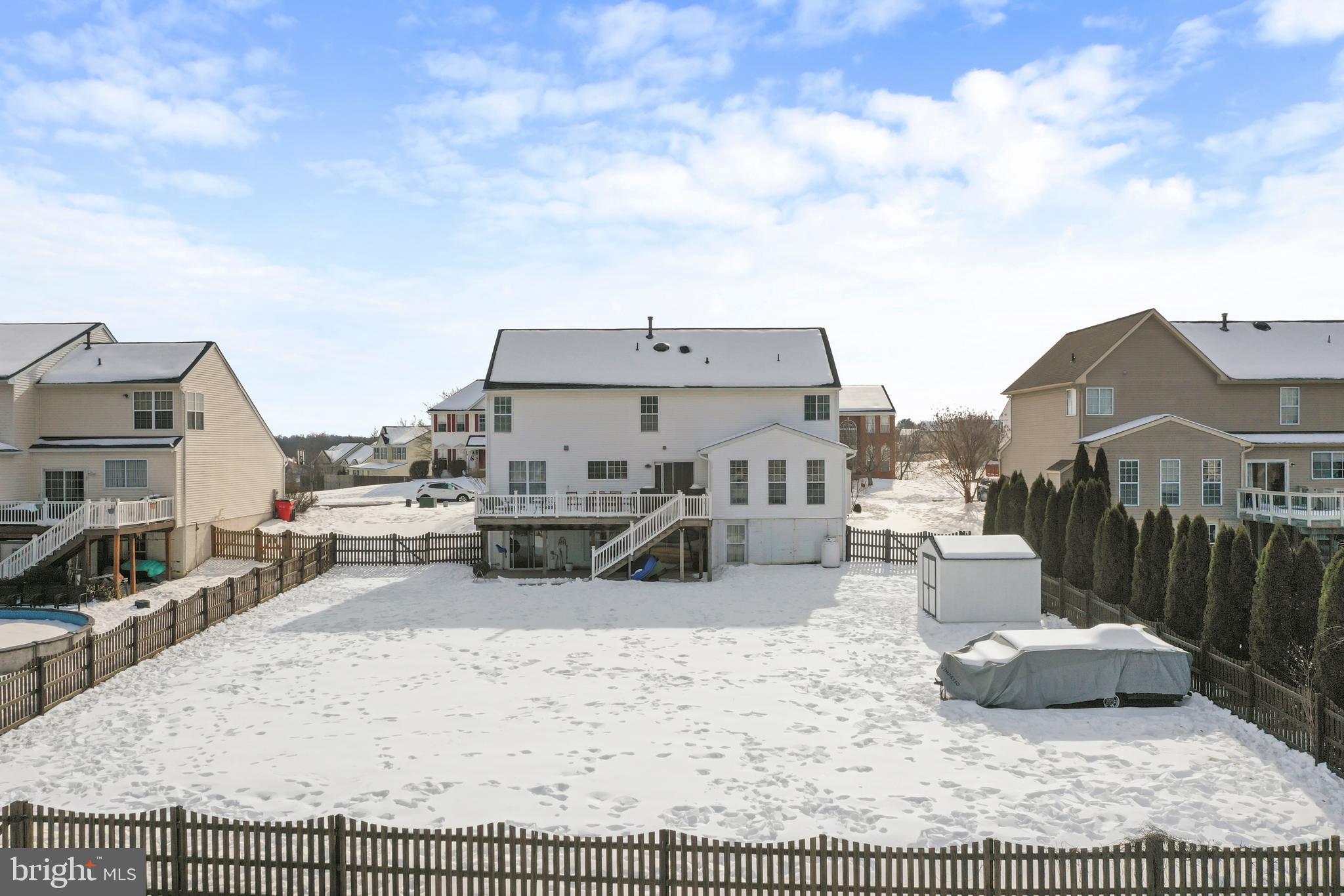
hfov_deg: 65.5
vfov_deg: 46.4
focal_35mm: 28
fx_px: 1045
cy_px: 448
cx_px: 672
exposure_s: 1/1250
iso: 100
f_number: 8
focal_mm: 10.26
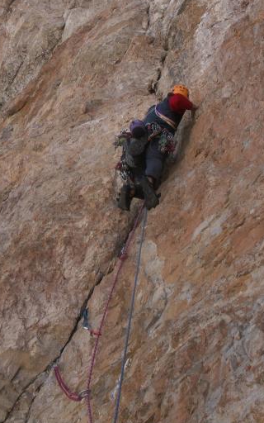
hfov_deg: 26.3
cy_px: 168
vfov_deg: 40.9
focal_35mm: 49
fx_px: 564
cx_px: 121
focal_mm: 7.7
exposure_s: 1/100
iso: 50
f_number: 7.1
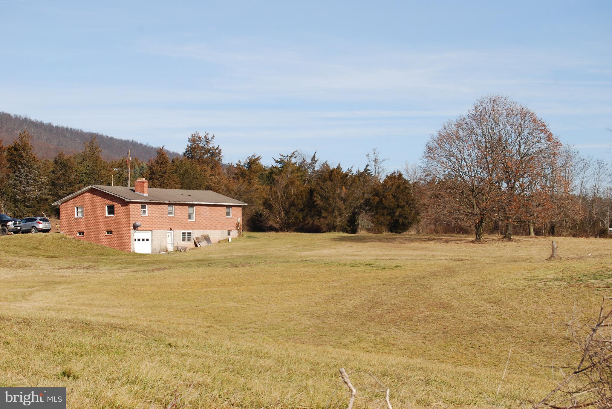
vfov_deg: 16.6
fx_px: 1404
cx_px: 306
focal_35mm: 82
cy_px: 204
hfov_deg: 24.6
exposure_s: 1/250
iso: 160
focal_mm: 55
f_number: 10
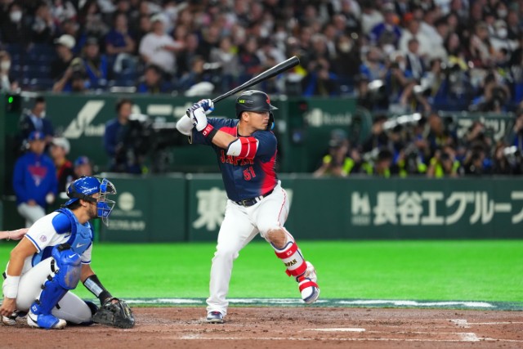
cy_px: 174
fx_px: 4359
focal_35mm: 300
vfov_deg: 4.6
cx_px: 262
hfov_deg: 6.9
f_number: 2.8
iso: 3200
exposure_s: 1/1250
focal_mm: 300
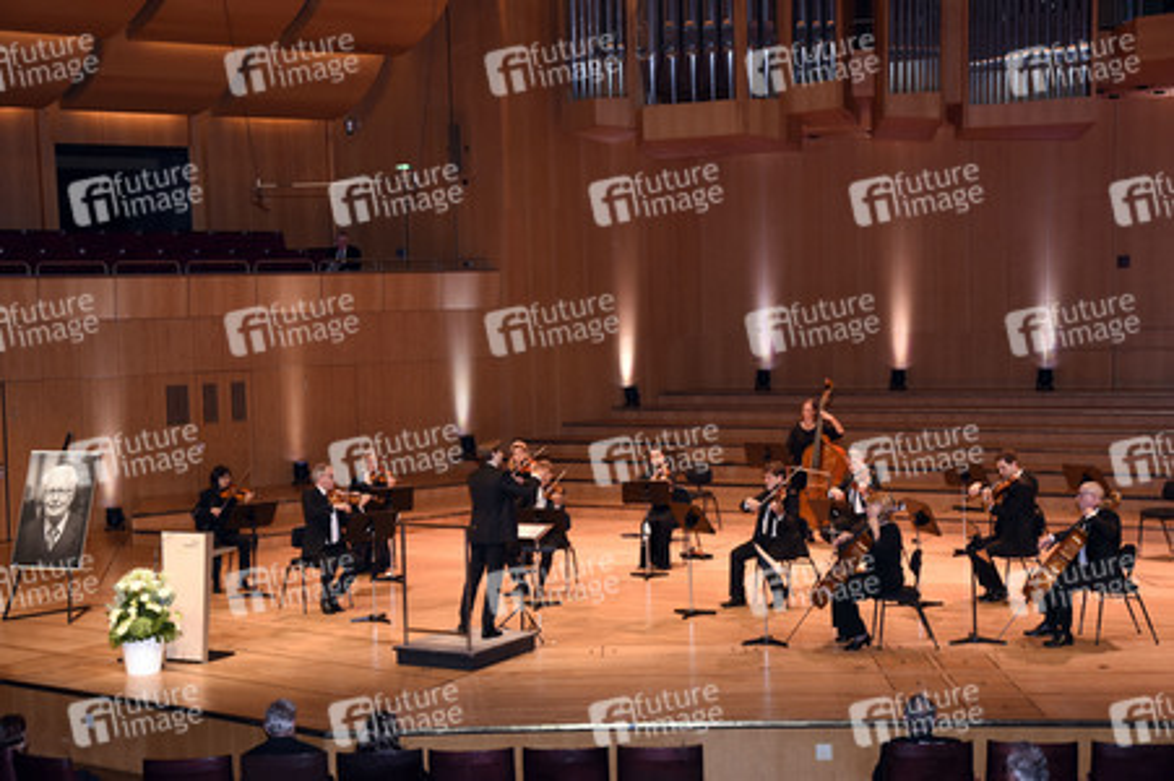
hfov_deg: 36.3
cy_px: 390
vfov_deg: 24.6
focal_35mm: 55
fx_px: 1792
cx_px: 587
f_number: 6.3
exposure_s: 1/100
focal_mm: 55
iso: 2500
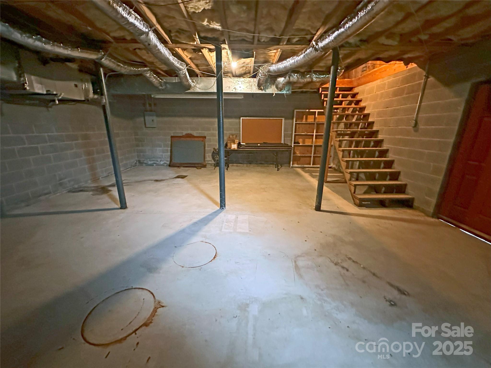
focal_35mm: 14
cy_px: 184
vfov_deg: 85.7
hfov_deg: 102.1
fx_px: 199
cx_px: 246
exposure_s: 1/30
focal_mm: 2.22
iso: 1250
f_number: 2.2
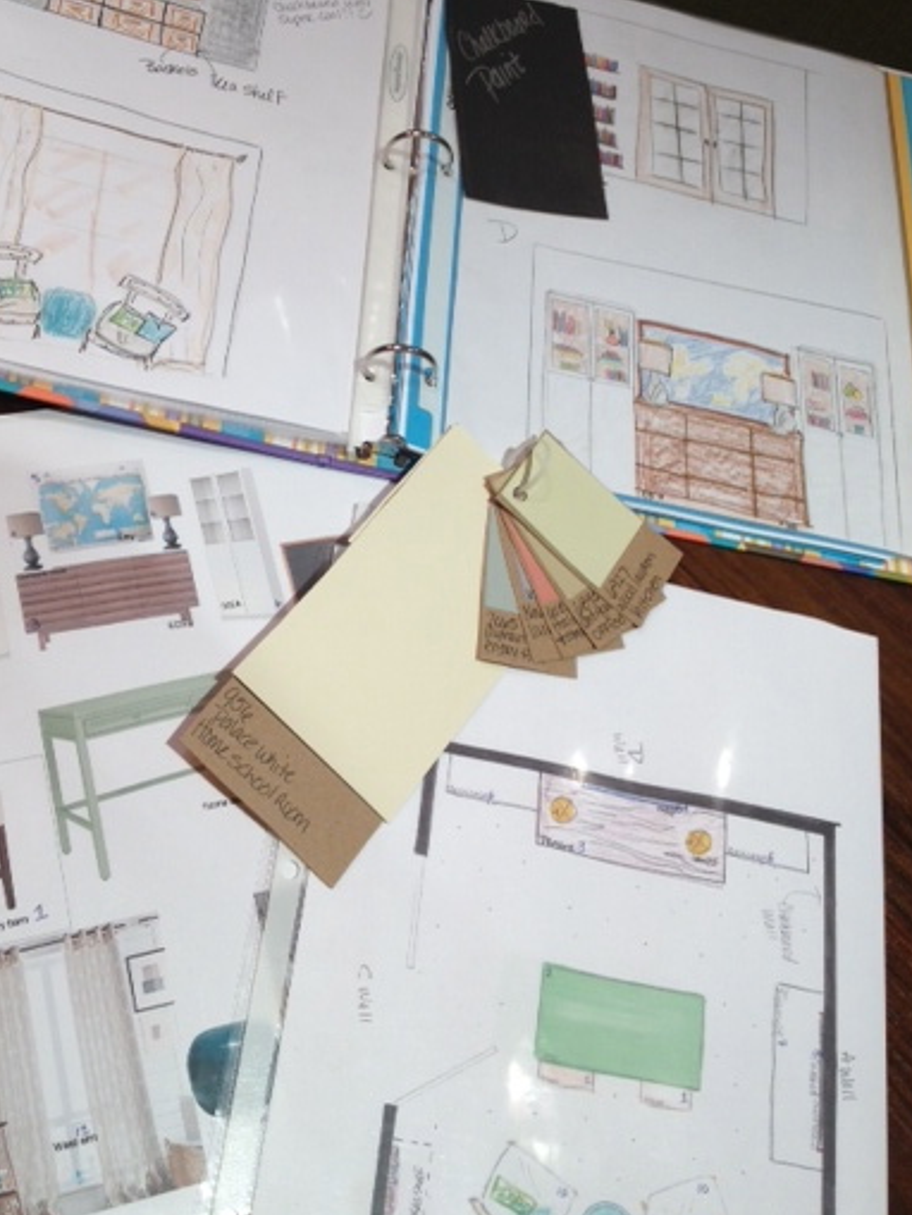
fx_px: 1545
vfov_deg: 42.8
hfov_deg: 32.8
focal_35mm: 44
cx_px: 368
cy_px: 516
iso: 80
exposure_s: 1/40
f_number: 2.4
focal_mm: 4.28
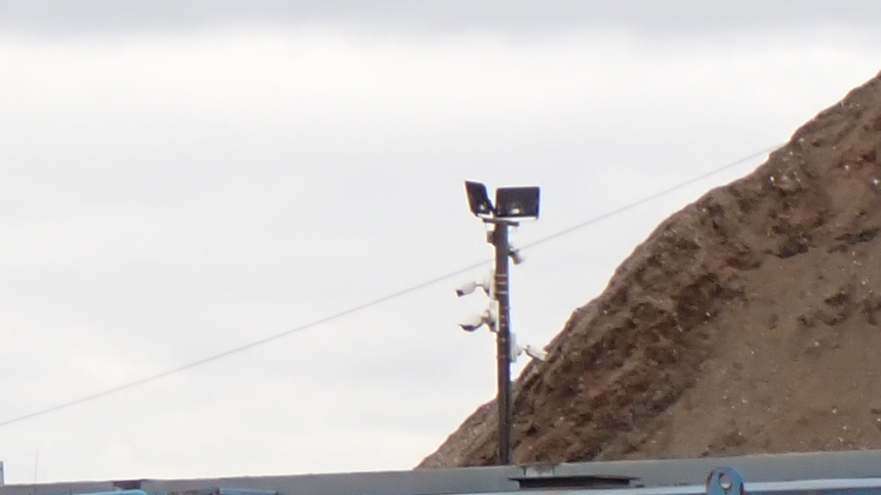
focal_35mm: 267
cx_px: -67
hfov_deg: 8.0
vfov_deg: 4.5
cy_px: 675
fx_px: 6237
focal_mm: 11.09
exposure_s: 1/200
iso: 100
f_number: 5
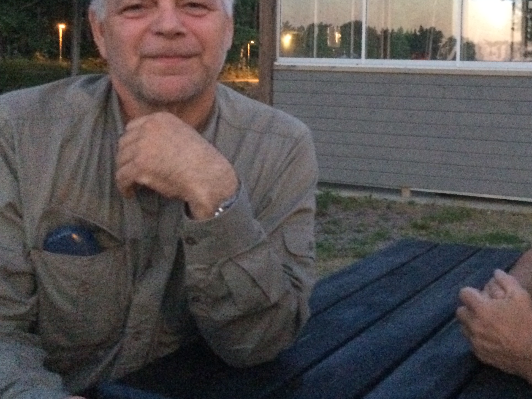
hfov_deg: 38.4
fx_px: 753
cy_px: 102
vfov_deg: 29.2
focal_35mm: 49
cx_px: 362
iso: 1000
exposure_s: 1/17
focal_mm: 4.15
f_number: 2.2
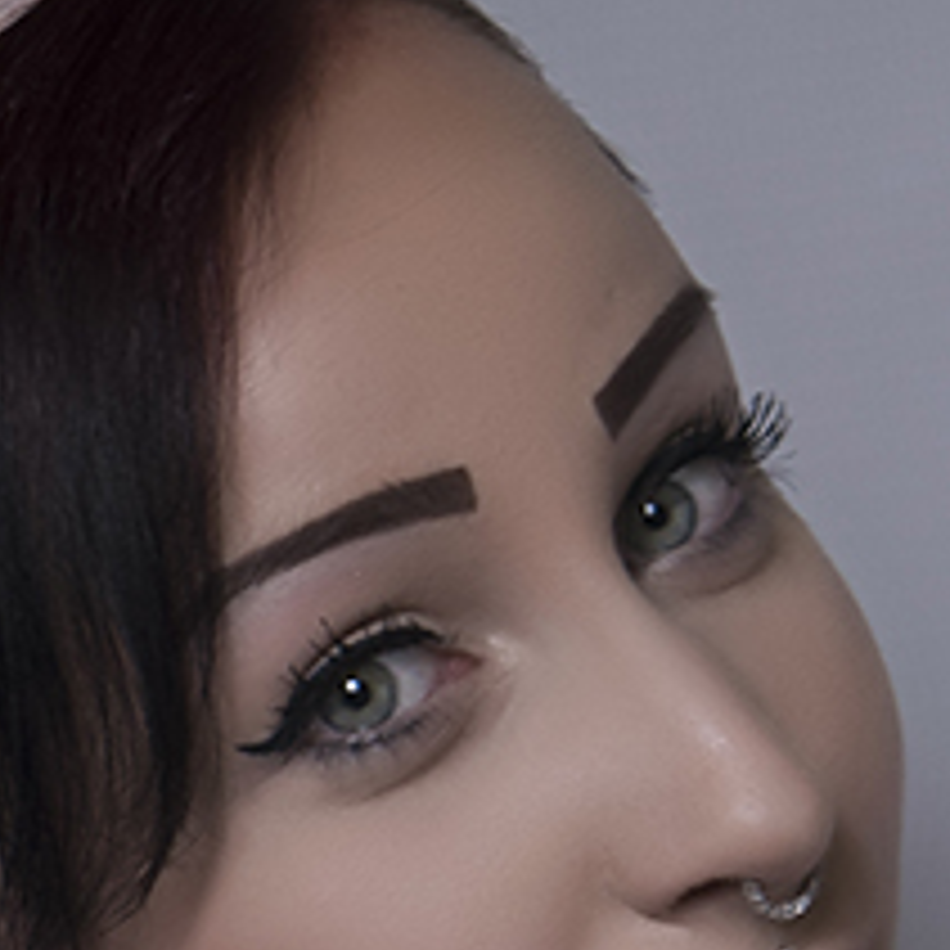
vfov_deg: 3.2
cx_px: 822
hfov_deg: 3.3
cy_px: 3111
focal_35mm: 532
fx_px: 16525
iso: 100
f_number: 7.1
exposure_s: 1/200
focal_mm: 55
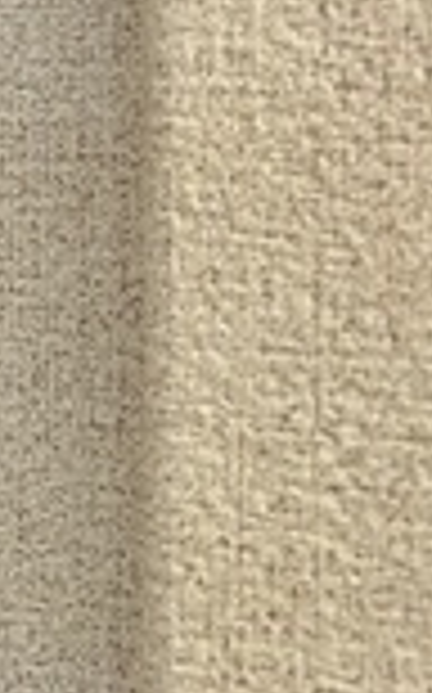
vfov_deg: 20.5
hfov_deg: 11.1
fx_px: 1887
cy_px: 108
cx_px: -594
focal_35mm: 100
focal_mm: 5.7
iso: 80
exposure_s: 1/60
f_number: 1.5
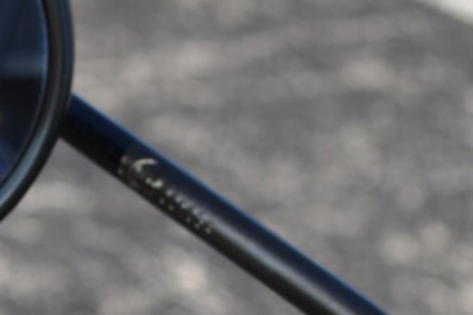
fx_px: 2706
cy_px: 360
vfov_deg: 6.6
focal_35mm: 206
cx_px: 0
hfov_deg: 9.9
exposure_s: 1/200
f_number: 7.1
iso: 100
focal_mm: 35
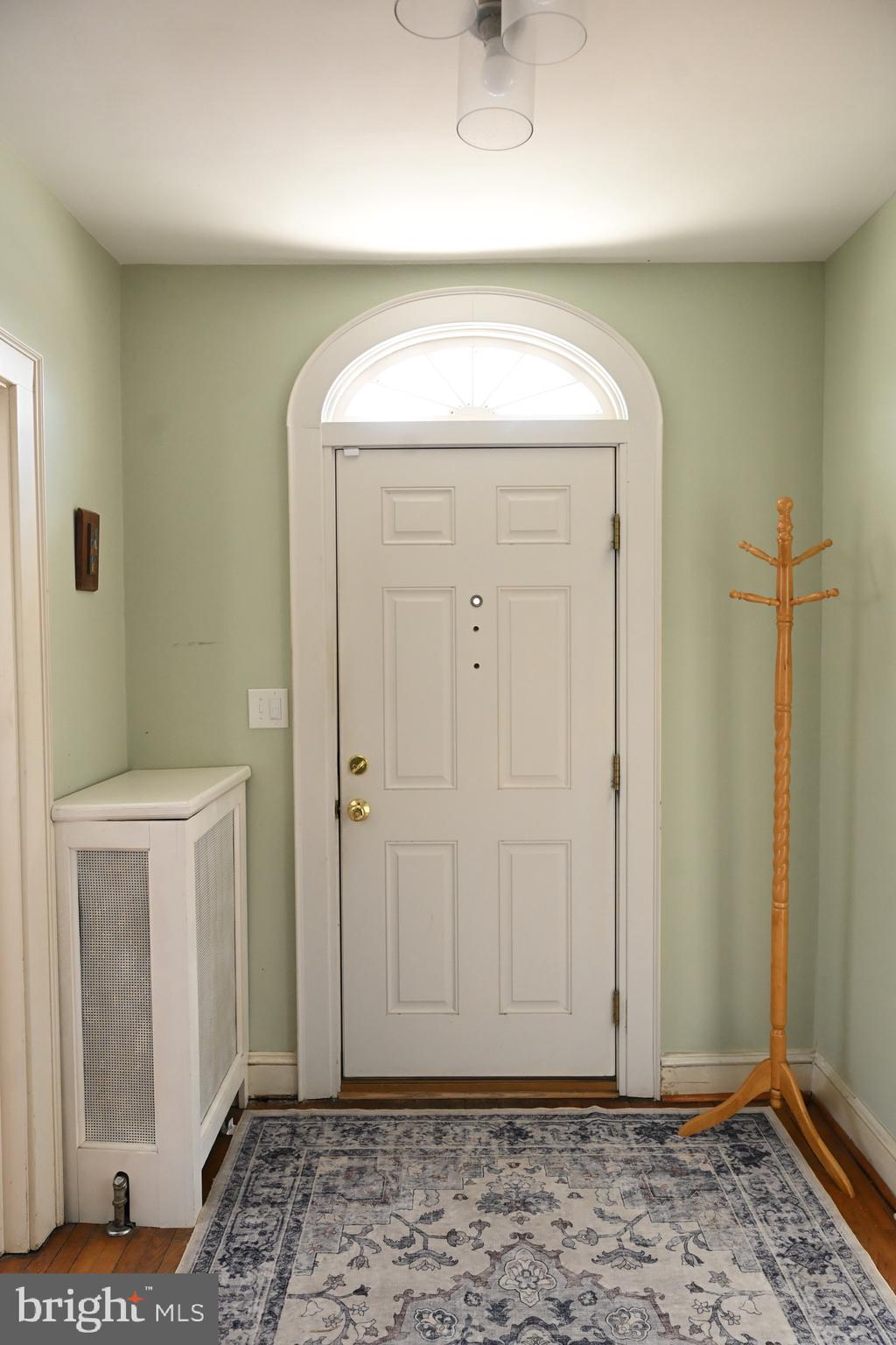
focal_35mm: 24
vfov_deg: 73.7
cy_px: 672
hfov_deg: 53.1
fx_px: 896
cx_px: 448
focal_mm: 24
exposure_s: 1/160
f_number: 5
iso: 3200
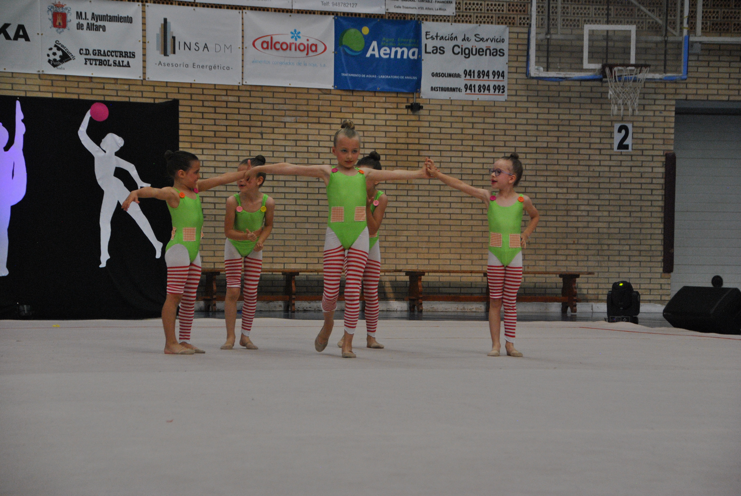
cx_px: 370
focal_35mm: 112
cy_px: 248
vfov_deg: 12.2
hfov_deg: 18.2
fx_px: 2318
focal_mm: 75
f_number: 5.3
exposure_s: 1/320
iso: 800
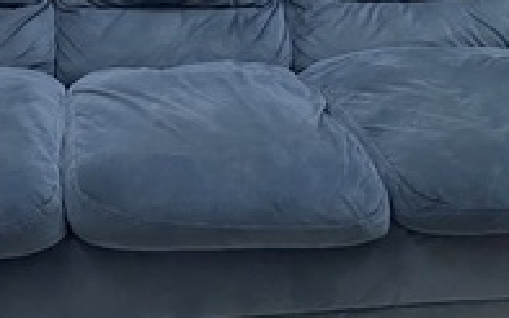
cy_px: -6
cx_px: 141
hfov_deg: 31.5
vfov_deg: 19.7
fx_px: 888
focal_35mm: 64
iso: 500
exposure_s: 1/60
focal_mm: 4.25
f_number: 1.8
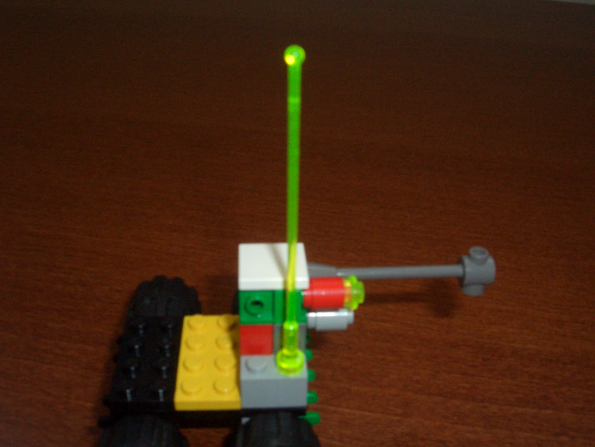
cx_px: 298
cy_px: 224
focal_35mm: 36
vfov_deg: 39.7
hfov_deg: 51.4
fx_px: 619
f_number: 4
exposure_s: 1/40
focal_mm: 4.8
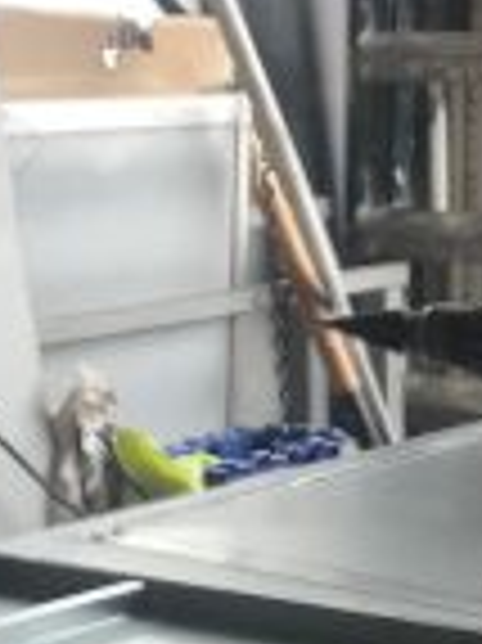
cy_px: 1076
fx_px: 2417
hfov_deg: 11.2
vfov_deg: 13.9
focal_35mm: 130
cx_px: 514
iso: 40
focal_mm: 4.15
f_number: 2.2
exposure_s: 1/50
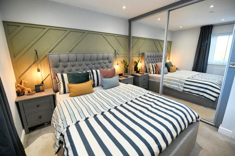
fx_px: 98
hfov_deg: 100.4
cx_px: 118
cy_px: 78
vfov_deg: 77.2
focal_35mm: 15
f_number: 2.8
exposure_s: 1/2000
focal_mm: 15
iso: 6400
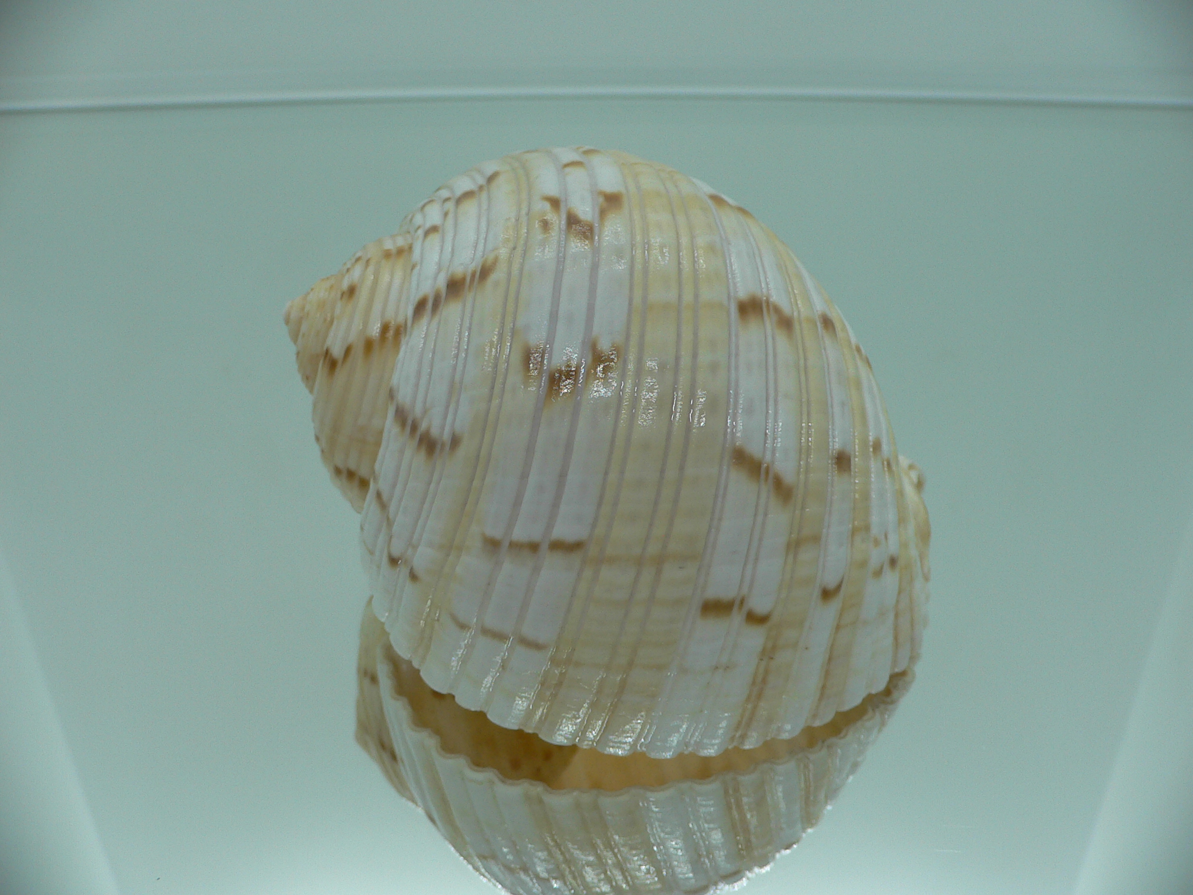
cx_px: 596
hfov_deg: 52.6
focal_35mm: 35
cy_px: 448
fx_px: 1206
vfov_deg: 40.7
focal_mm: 4.6
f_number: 2.8
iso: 80
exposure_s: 1/60
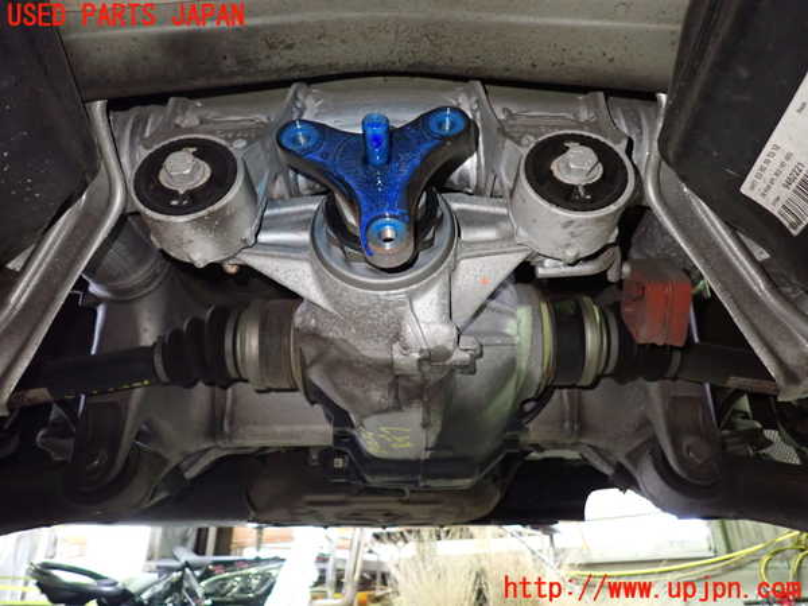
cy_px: 303
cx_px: 404
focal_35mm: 25
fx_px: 584
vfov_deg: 54.9
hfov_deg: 69.4
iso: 800
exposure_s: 1/25
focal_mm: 4.5
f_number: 2
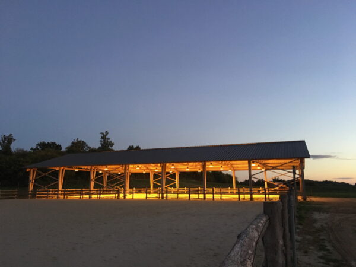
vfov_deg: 48.2
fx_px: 298
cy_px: 134
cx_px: 178
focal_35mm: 29
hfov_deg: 61.7
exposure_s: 1/20
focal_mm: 4.15
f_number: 2.2
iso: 200
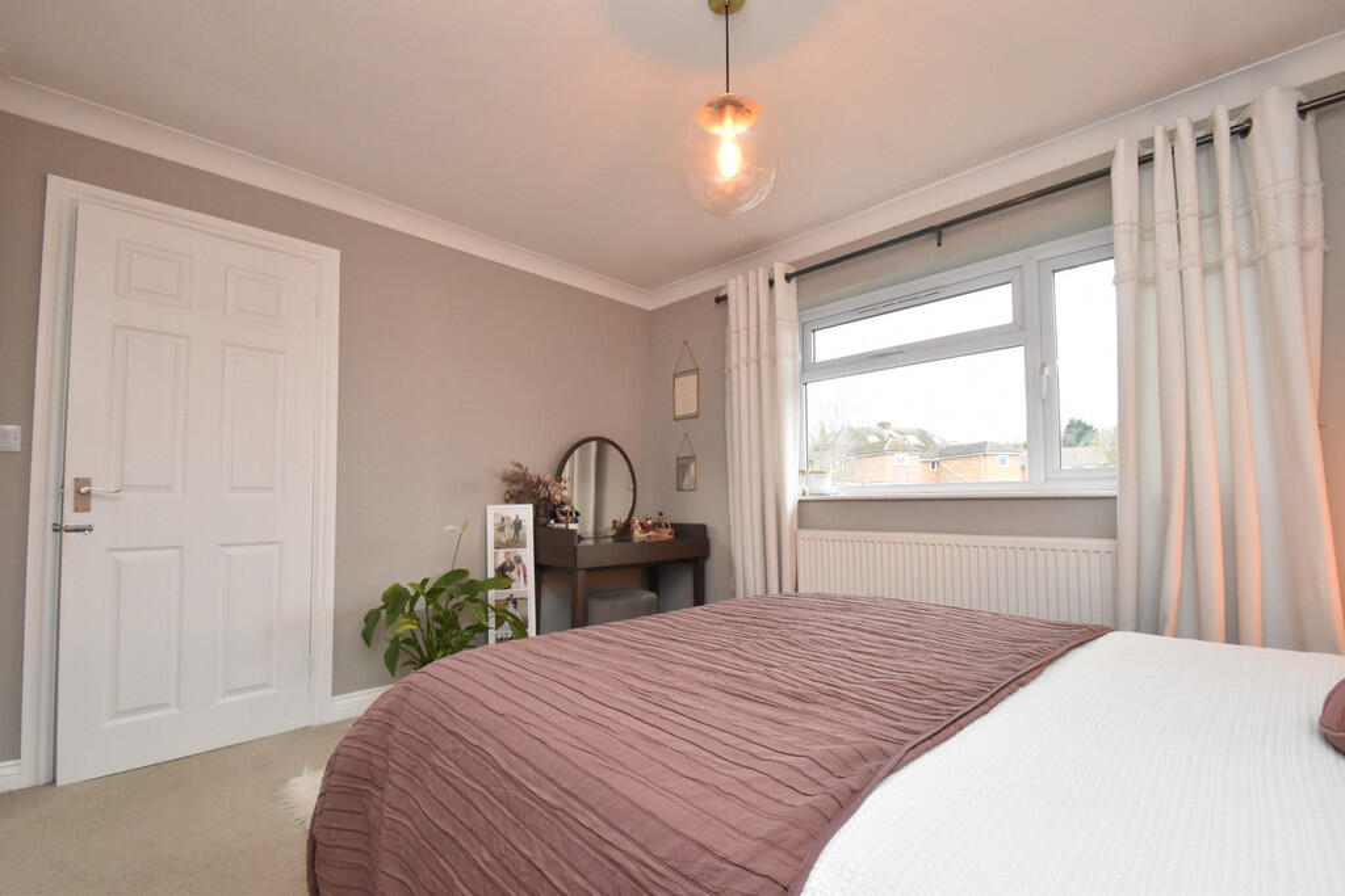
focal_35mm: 15
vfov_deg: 77.3
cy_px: 448
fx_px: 560
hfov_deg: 100.4
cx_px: 672
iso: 1600
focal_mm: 10
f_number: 9
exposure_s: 1/60
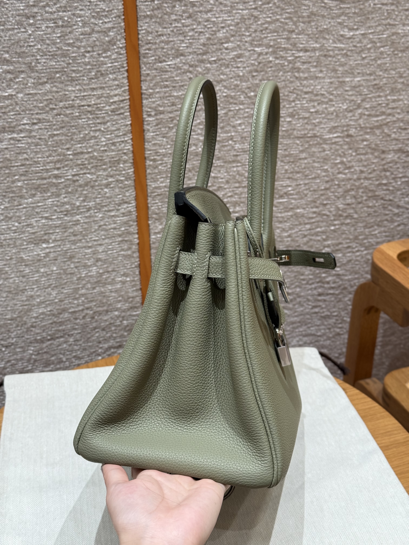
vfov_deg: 39.7
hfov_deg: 30.3
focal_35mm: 48
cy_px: 272
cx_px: 204
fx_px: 756
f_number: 1.78
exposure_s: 1/50
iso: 50
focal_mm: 6.76
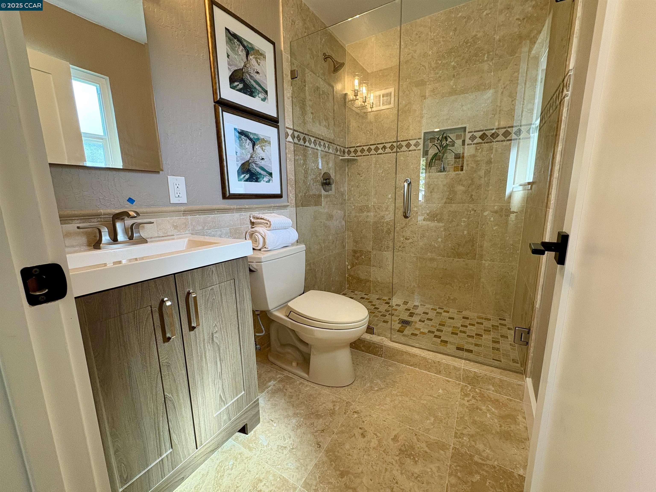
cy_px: 246
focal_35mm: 14
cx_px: 328
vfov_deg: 85.7
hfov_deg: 102.1
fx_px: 265
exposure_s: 1/120
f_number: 2.2
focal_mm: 2.22
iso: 160
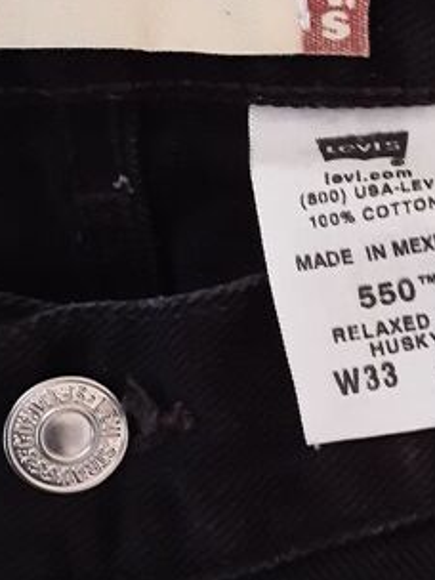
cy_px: 292
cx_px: 401
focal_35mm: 59
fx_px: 989
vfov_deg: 32.7
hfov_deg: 24.1
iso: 400
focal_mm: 2.9
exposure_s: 1/25
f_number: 1.9
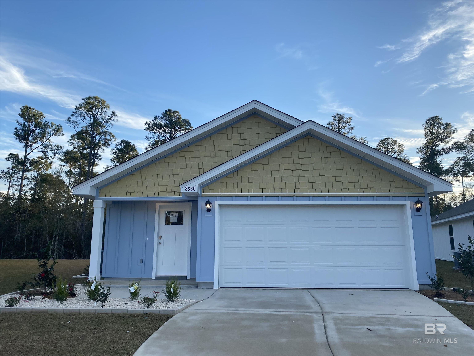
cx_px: 237
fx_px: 356
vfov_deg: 53.1
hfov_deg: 67.3
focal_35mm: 26
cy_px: 178
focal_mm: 4.25
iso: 32
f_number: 1.8
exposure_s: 1/890
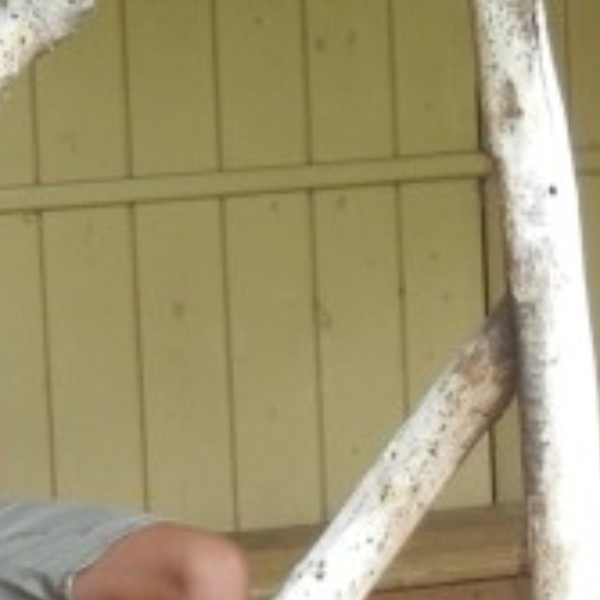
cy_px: 287
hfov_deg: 10.7
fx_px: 3196
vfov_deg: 10.7
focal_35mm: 163
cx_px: 190
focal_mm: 5.4
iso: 160
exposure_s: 1/60.8
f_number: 3.5
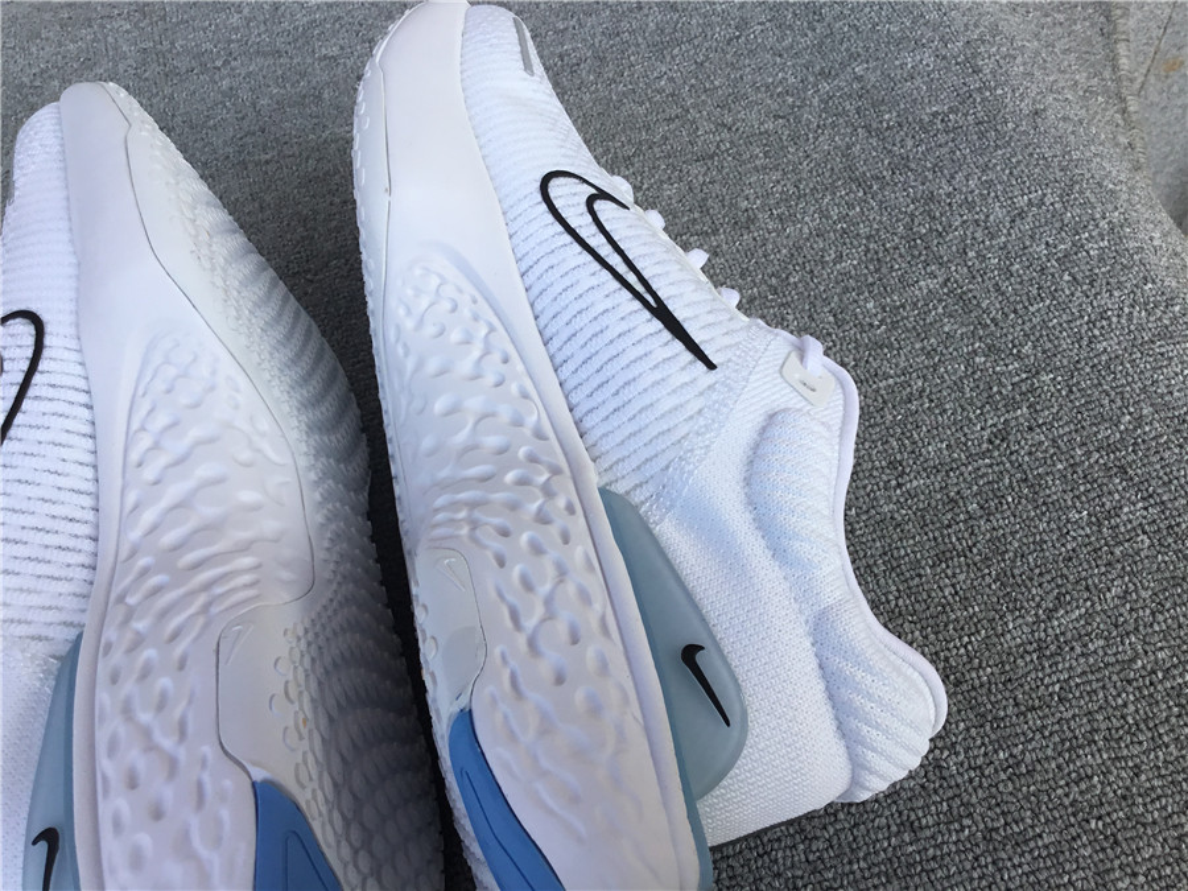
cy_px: 446
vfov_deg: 45.4
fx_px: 1064
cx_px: 594
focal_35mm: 31
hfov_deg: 58.4
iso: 25
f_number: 2.4
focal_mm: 3.3
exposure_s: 1/364
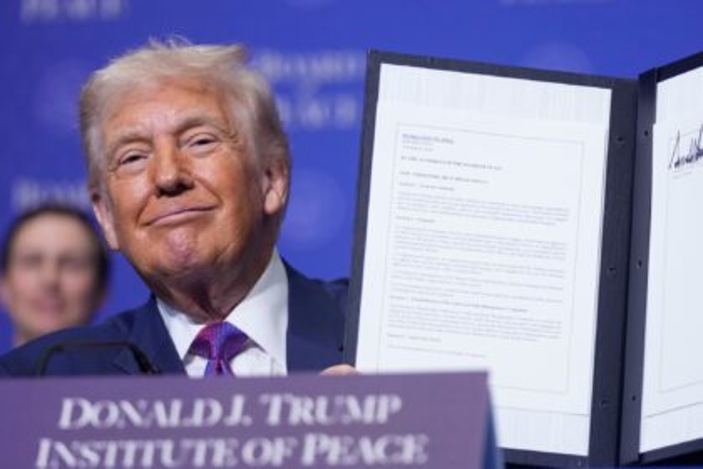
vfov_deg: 8.0
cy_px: 234
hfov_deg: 12.0
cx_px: 352
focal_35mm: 171
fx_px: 3339
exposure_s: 1/500
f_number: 2.8
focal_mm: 114
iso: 1000
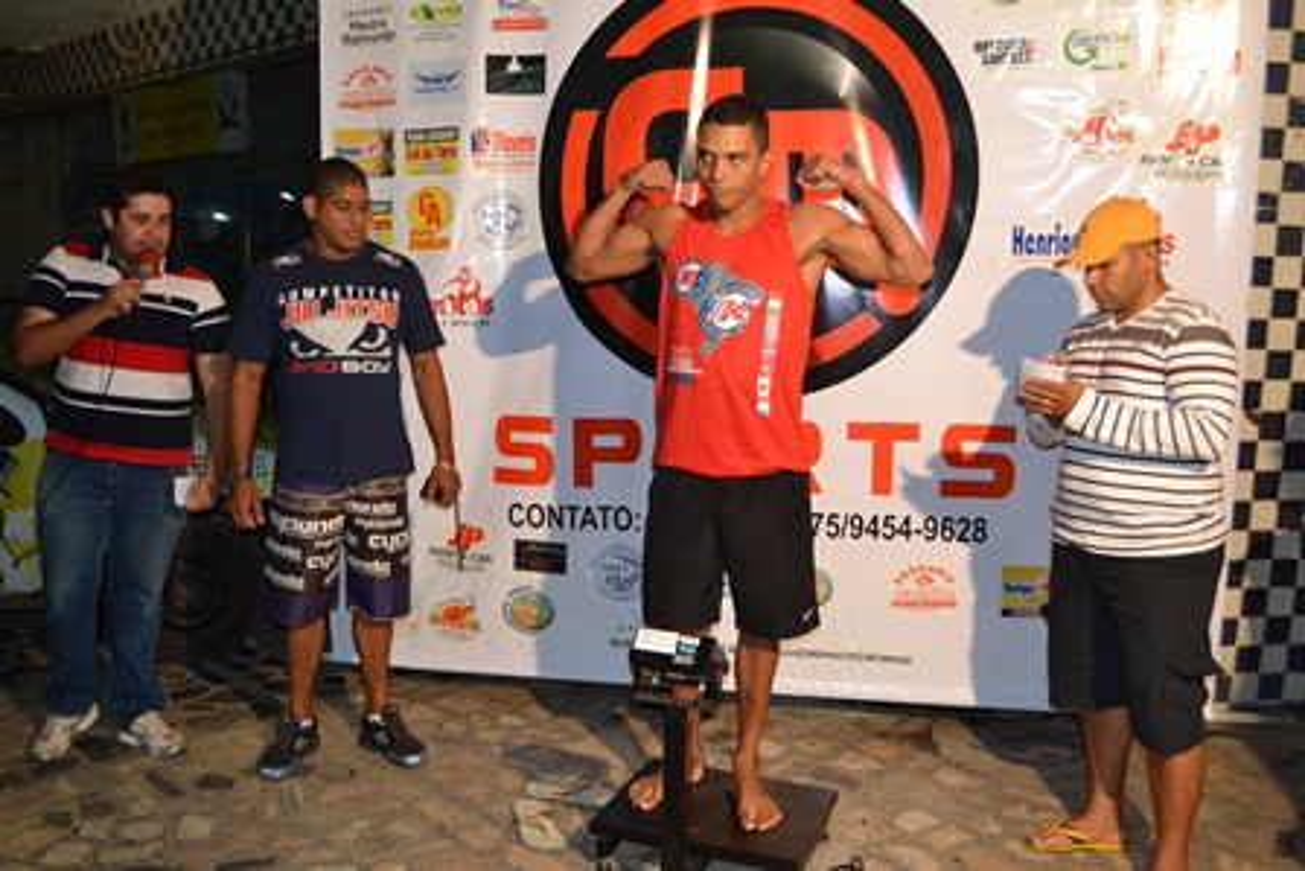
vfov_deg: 40.0
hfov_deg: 57.2
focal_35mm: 33
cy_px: 436
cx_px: 652
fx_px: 1197
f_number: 3.8
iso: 800
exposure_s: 1/60
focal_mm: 22
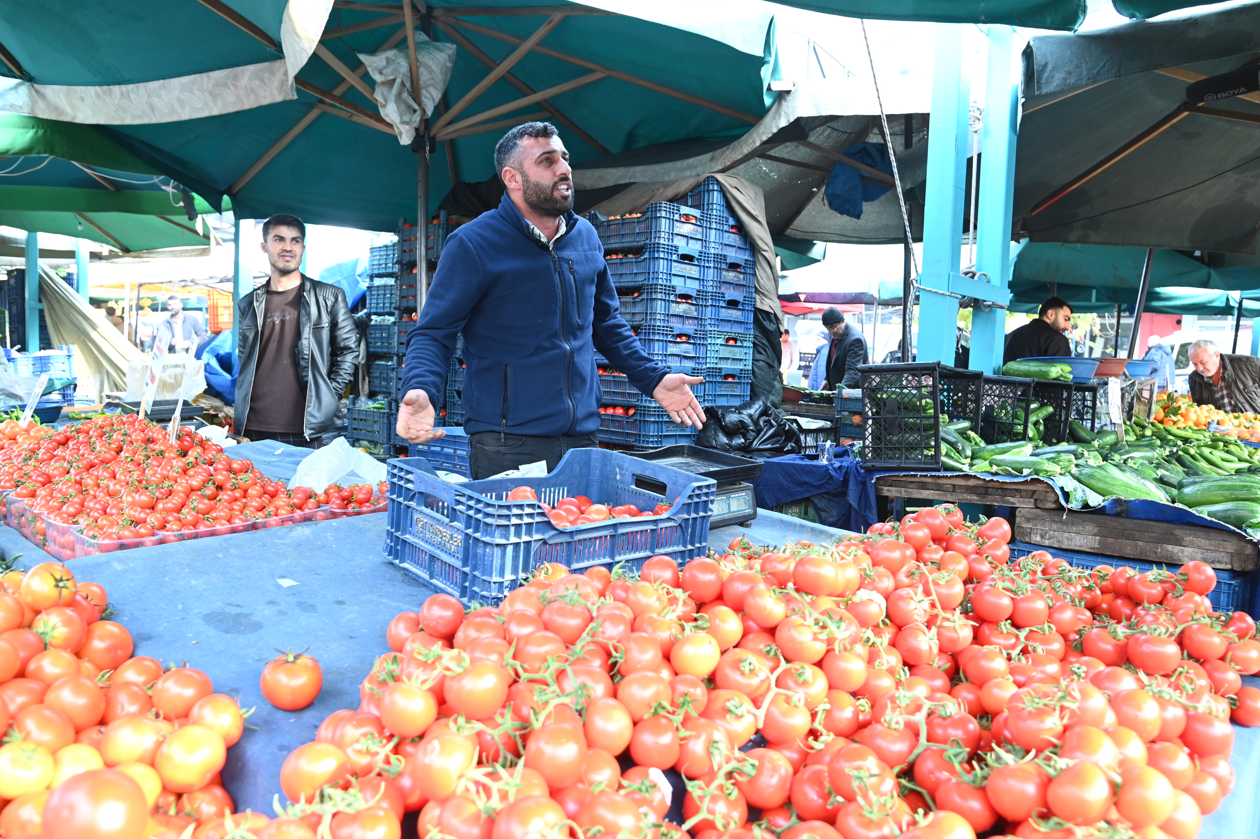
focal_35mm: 25
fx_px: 875
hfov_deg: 71.5
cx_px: 628
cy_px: 418
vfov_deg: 51.3
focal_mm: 24
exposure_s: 1/100
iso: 1600
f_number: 5.6
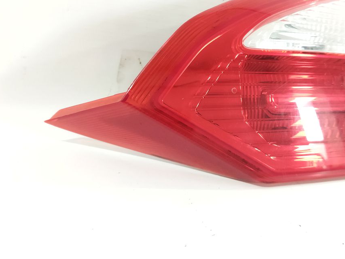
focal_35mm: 38
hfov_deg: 48.3
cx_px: 226
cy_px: 86
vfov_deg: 37.3
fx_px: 379
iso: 434
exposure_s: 1/50
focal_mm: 4.71
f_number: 1.79
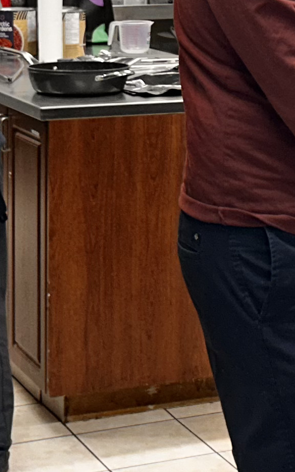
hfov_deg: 10.8
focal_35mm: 120
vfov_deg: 17.0
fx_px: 1543
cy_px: 15
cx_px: 278
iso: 100
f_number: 1.5
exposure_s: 1/120
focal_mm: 5.7
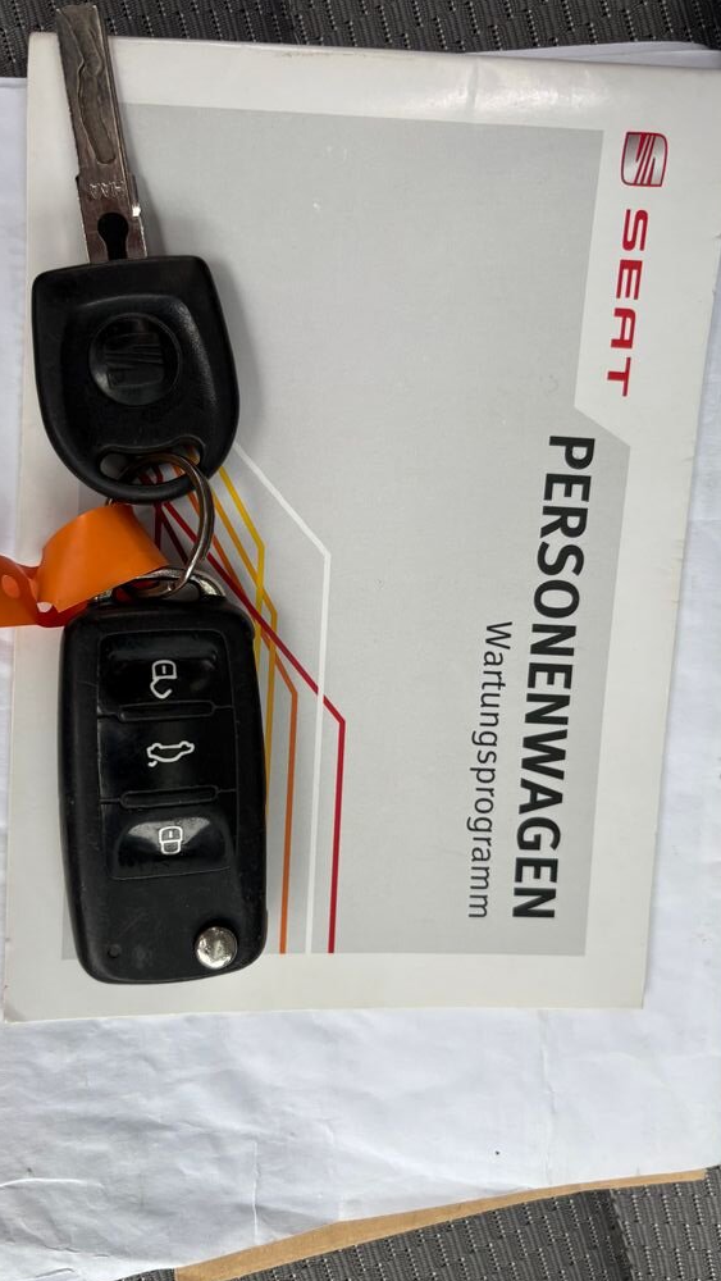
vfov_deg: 66.1
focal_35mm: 29
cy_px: 651
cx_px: 323
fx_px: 985
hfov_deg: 40.2
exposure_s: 1/121
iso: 125
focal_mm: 5.96
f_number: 1.6
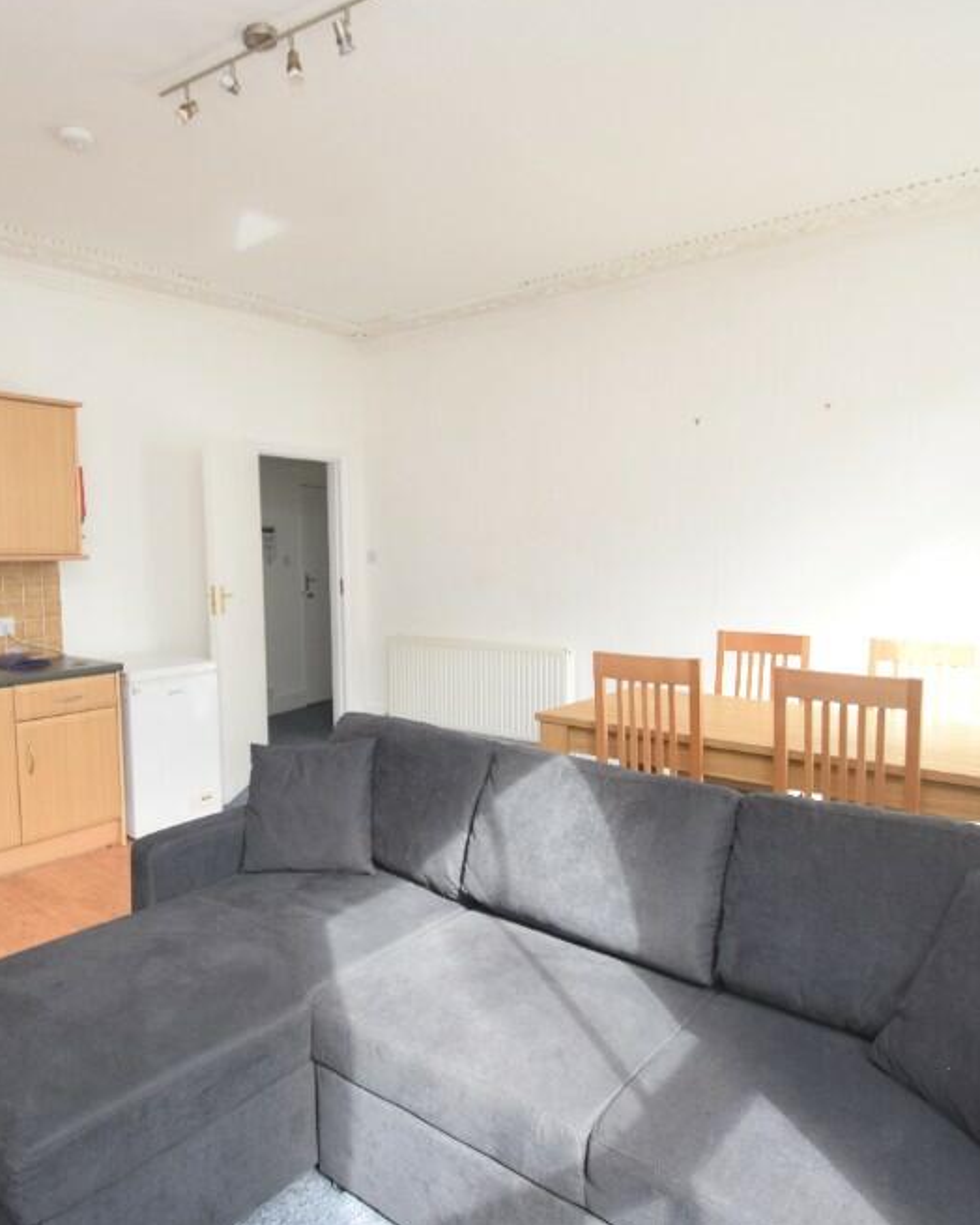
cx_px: 382
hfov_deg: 62.4
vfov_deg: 75.0
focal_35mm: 22
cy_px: 616
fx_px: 798
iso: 560
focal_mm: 10
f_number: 5.6
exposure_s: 1/125
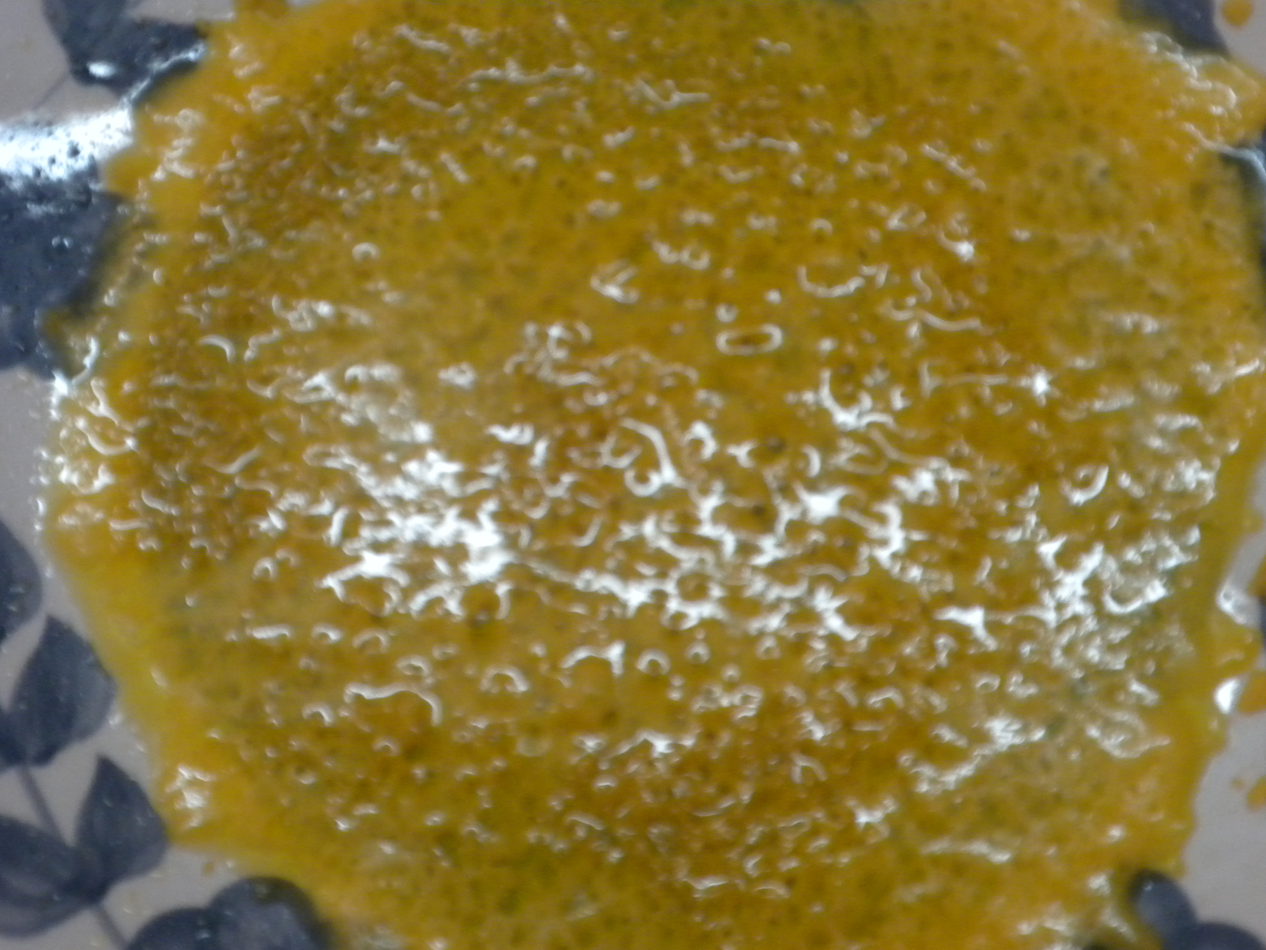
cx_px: 633
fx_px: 1902
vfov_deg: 28.0
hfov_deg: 36.8
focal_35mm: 52
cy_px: 475
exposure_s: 1/61
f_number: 4.3
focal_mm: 9.1
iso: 400
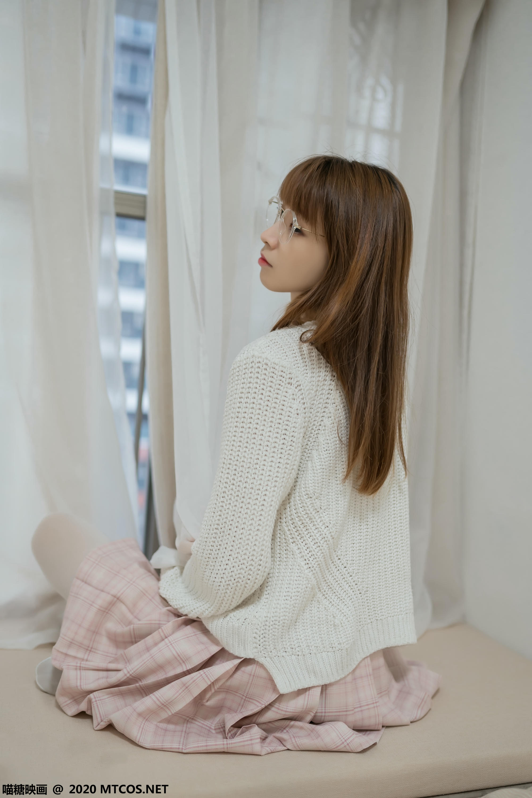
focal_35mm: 35
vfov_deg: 54.4
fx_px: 776
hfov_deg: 37.9
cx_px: 266
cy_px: 399
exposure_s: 1/100
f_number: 1.8
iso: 400
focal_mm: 35
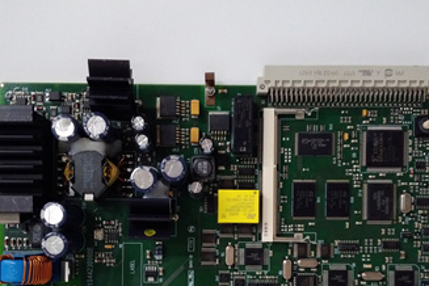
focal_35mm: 43
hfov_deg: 45.4
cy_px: 226
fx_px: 512
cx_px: 216
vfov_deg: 30.5
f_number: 2
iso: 655
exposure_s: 1/33
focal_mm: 3.79
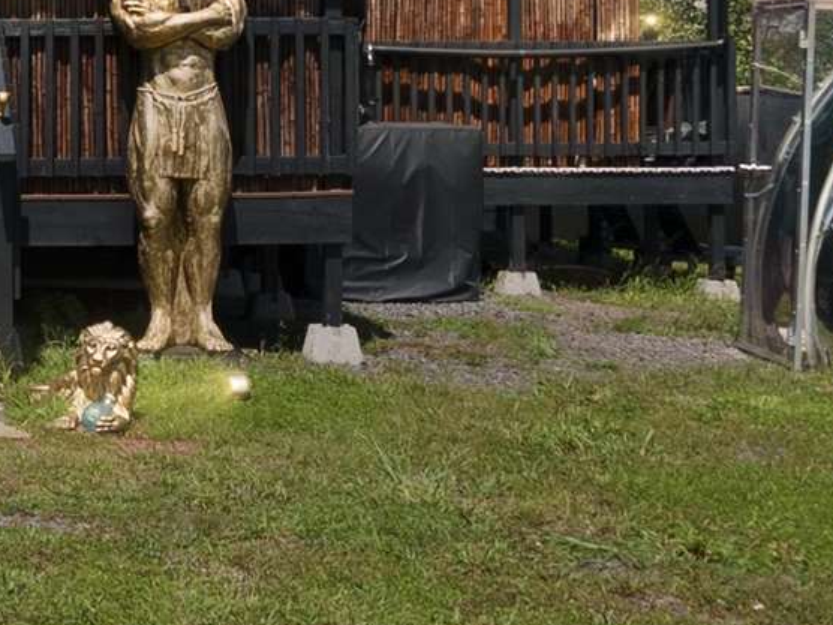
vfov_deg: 17.1
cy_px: 50
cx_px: -103
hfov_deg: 21.7
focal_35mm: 85
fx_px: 2045
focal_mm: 16
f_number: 8
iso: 100
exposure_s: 1/200
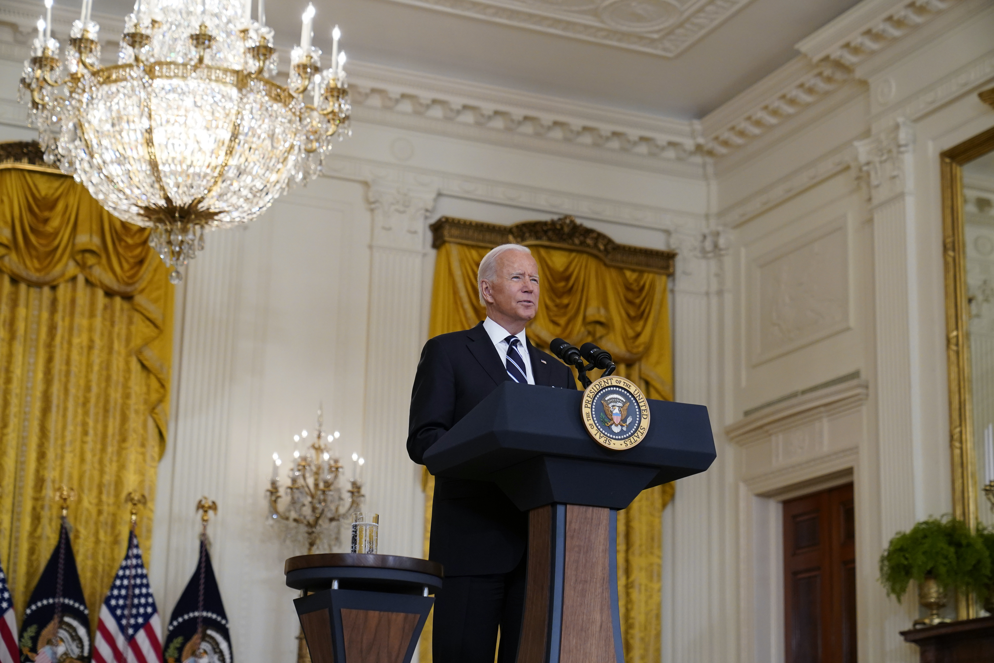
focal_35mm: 70
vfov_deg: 19.5
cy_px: 332
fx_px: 1933
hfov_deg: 28.8
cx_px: 497
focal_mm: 70
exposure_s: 1/250
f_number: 3.5
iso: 2500
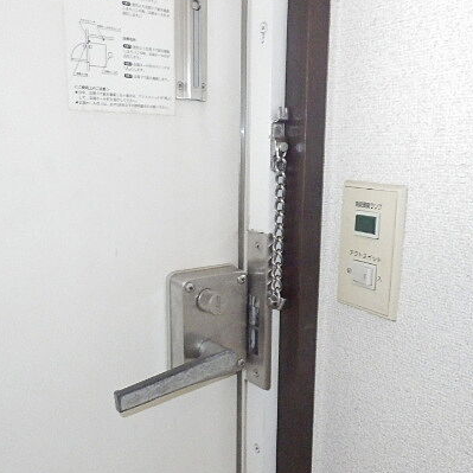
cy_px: 257
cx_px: 239
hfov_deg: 48.4
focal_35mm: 34
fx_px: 526
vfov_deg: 48.4
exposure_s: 1/50
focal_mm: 4.2
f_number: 7.9
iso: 3200
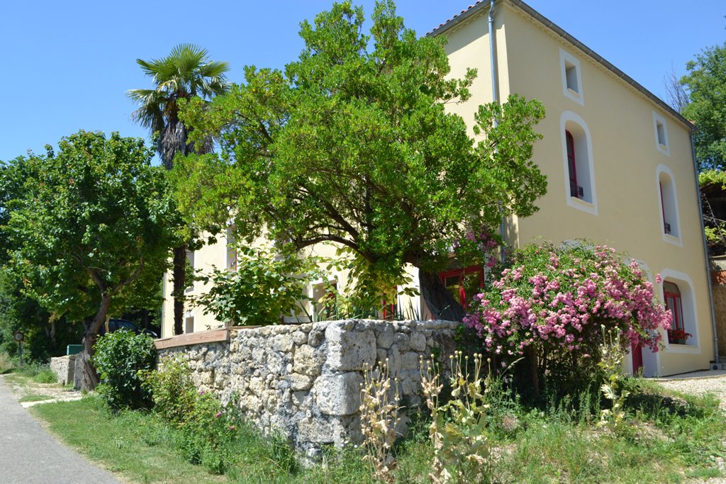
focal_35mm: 30
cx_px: 363
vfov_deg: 43.6
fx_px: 605
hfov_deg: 61.9
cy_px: 242
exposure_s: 1/200
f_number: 7.1
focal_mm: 20
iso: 100
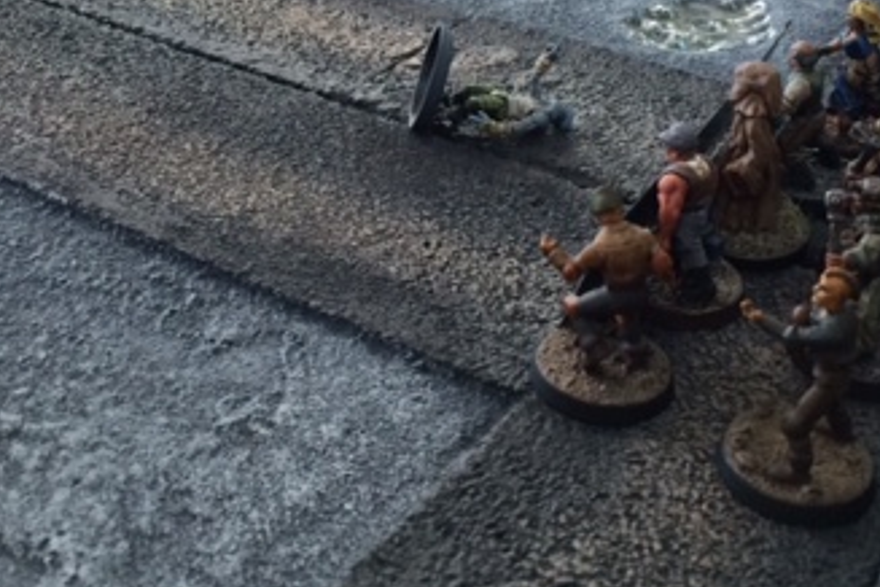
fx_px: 1442
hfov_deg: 33.9
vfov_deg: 22.5
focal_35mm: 59
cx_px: 388
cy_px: 62
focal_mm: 4.15
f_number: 2.2
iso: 64
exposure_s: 1/30
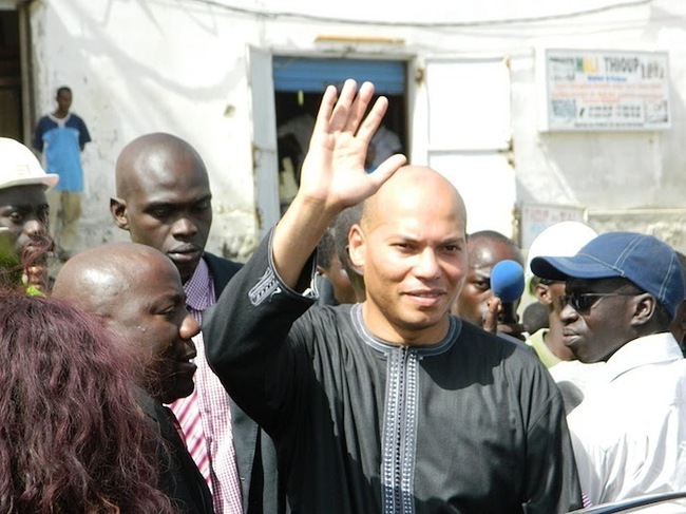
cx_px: 343
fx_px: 2556
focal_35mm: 129
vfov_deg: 11.5
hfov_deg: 15.3
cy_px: 257
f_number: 4.7
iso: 200
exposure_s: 1/500
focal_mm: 23.2
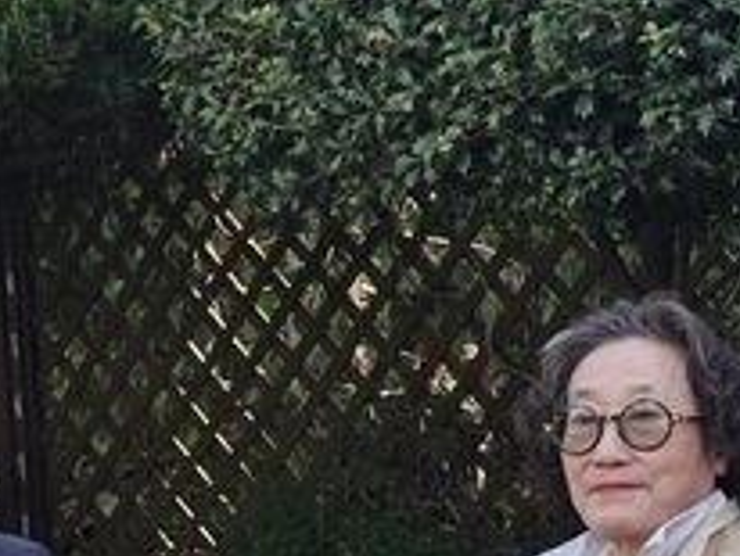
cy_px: 728
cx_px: -618
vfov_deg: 9.4
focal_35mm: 156
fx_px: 3339
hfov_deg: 11.6
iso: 10
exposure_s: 1/175
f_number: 1.7
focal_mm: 6.3
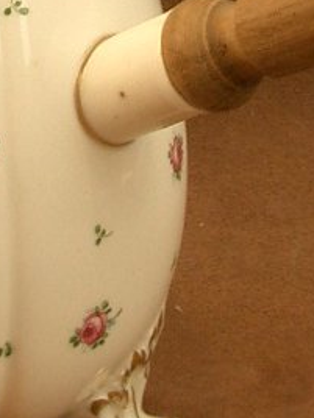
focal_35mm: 157
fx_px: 1899
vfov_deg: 12.1
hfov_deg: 9.4
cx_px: 61
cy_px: -181
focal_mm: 5.8
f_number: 2.6
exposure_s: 1/80
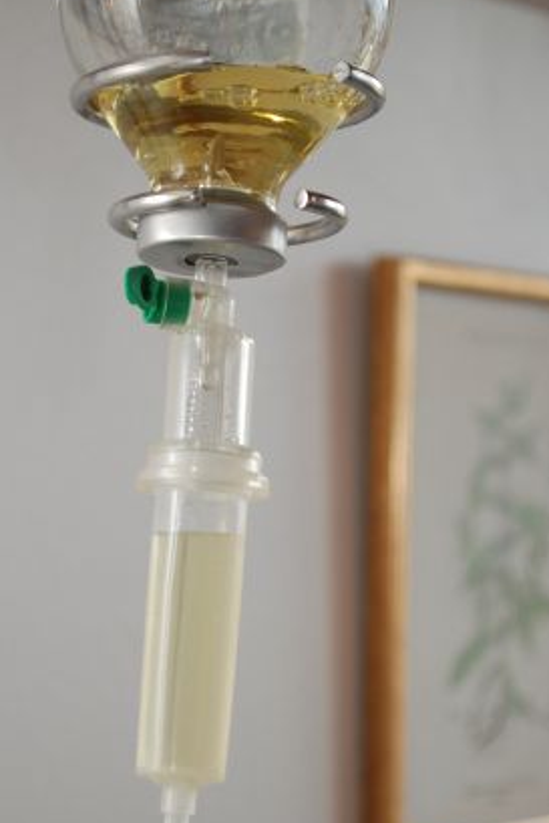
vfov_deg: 16.9
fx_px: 2759
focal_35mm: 121
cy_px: 515
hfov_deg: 11.4
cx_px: 225
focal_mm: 55
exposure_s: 1/200
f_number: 5.6
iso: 640
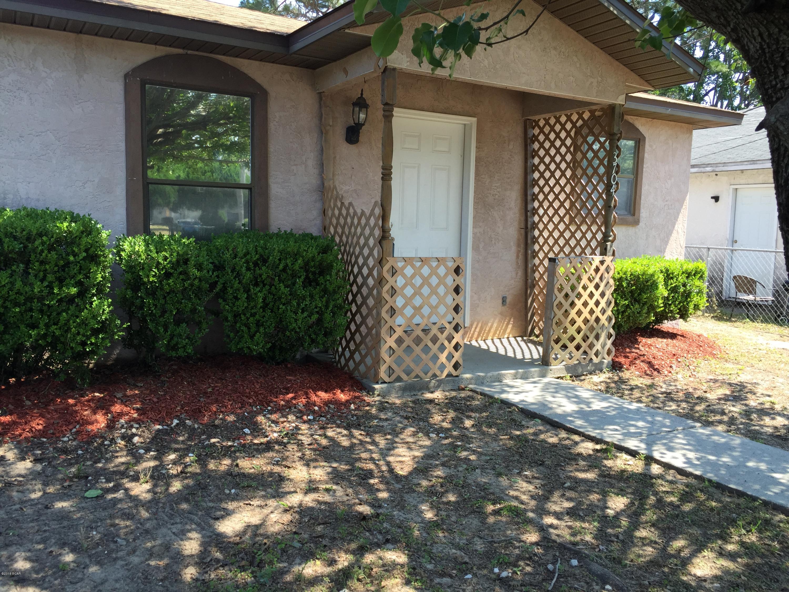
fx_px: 661
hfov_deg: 61.7
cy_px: 296
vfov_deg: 48.2
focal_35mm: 29
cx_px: 394
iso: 32
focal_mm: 4.15
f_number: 2.2
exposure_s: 1/329
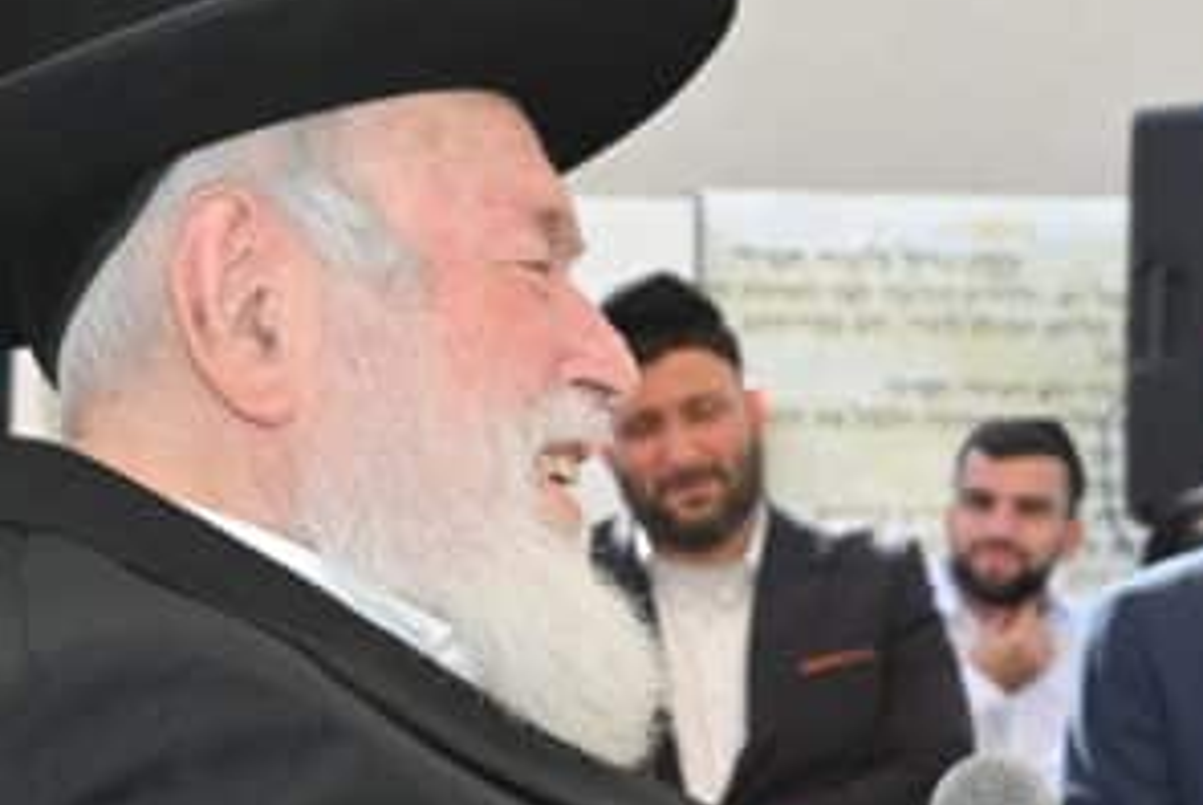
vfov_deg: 11.3
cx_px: 939
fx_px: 4047
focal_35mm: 121
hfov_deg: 16.8
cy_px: 673
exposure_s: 1/160
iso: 100
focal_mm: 35
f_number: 6.3
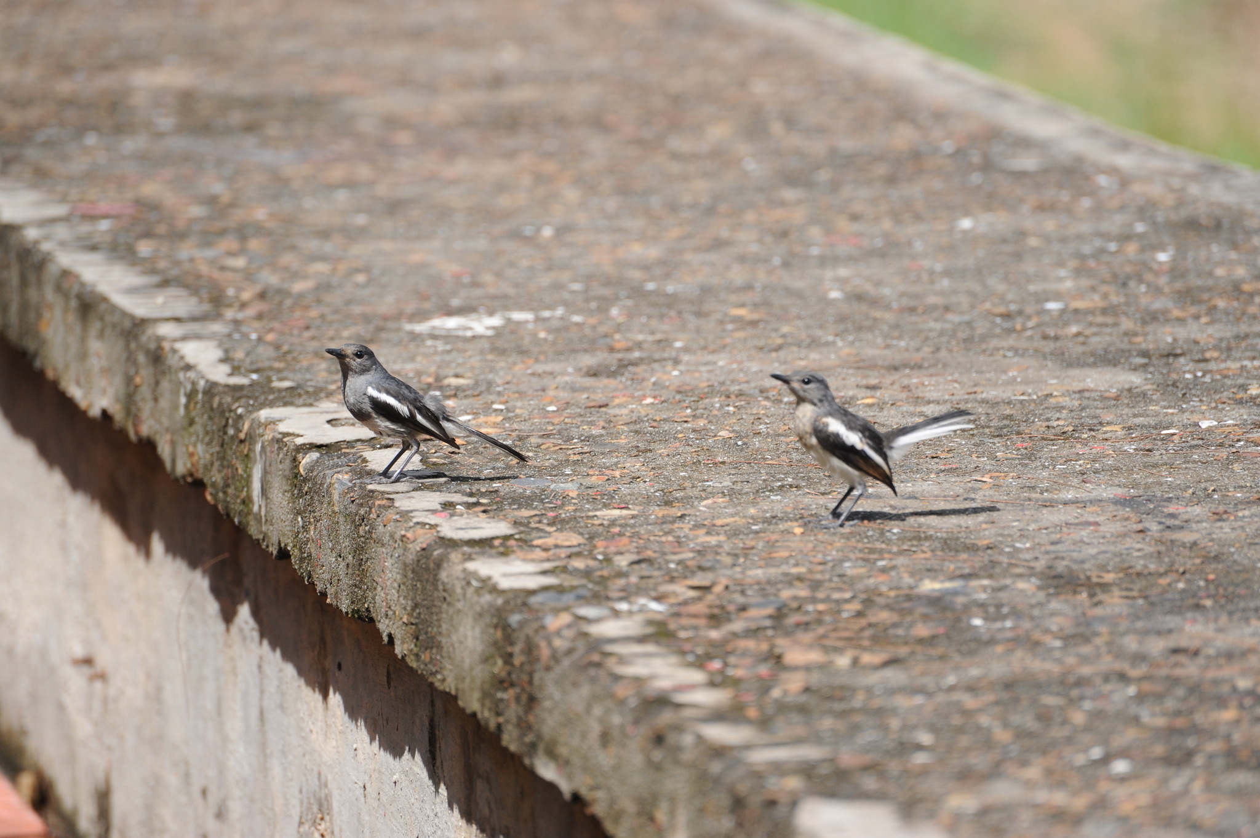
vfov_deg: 4.6
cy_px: 419
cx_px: 630
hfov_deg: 6.9
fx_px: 10494
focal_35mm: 300
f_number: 7.1
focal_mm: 300
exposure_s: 1/2000
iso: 640
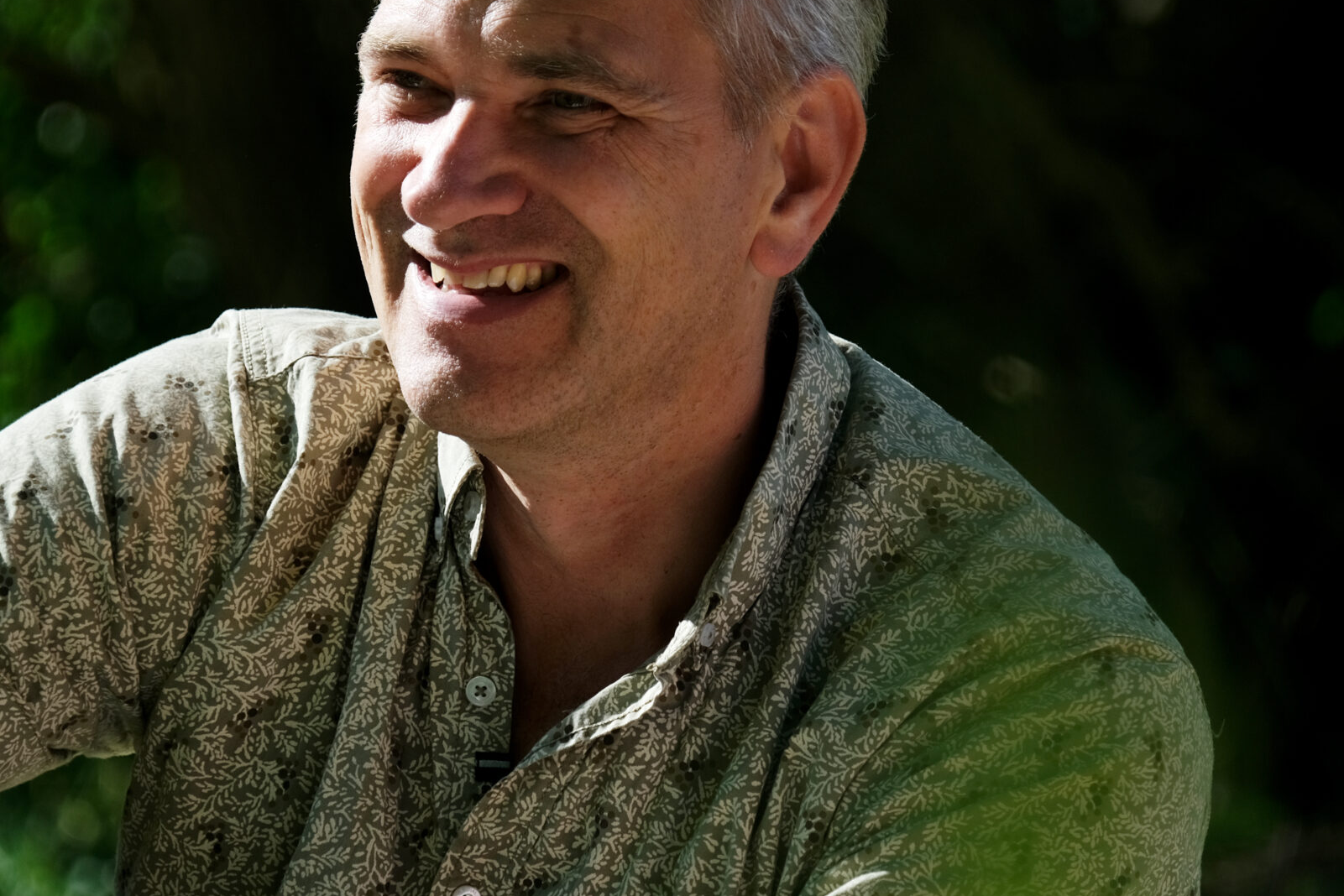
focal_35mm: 307
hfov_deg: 6.7
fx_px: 11463
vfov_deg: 4.5
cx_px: 551
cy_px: 260
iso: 160
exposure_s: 1/1000
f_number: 4.4
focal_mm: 128
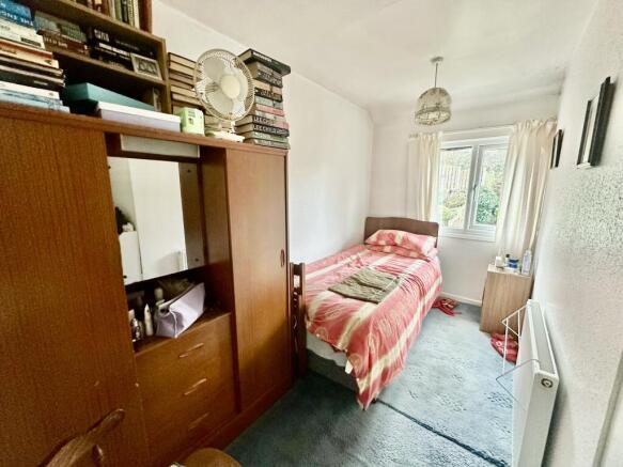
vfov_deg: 85.7
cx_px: 312
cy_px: 234
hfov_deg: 102.1
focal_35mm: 14
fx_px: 252
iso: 400
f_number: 2.2
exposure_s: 1/60
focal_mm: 2.22
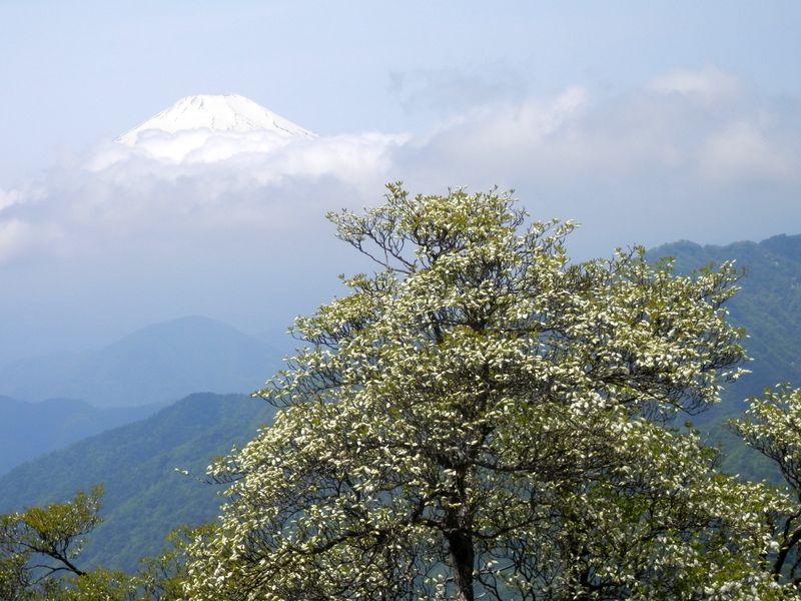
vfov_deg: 14.0
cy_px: 300
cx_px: 400
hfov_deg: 18.5
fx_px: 2453
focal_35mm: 106
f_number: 5
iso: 80
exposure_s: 1/800
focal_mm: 19
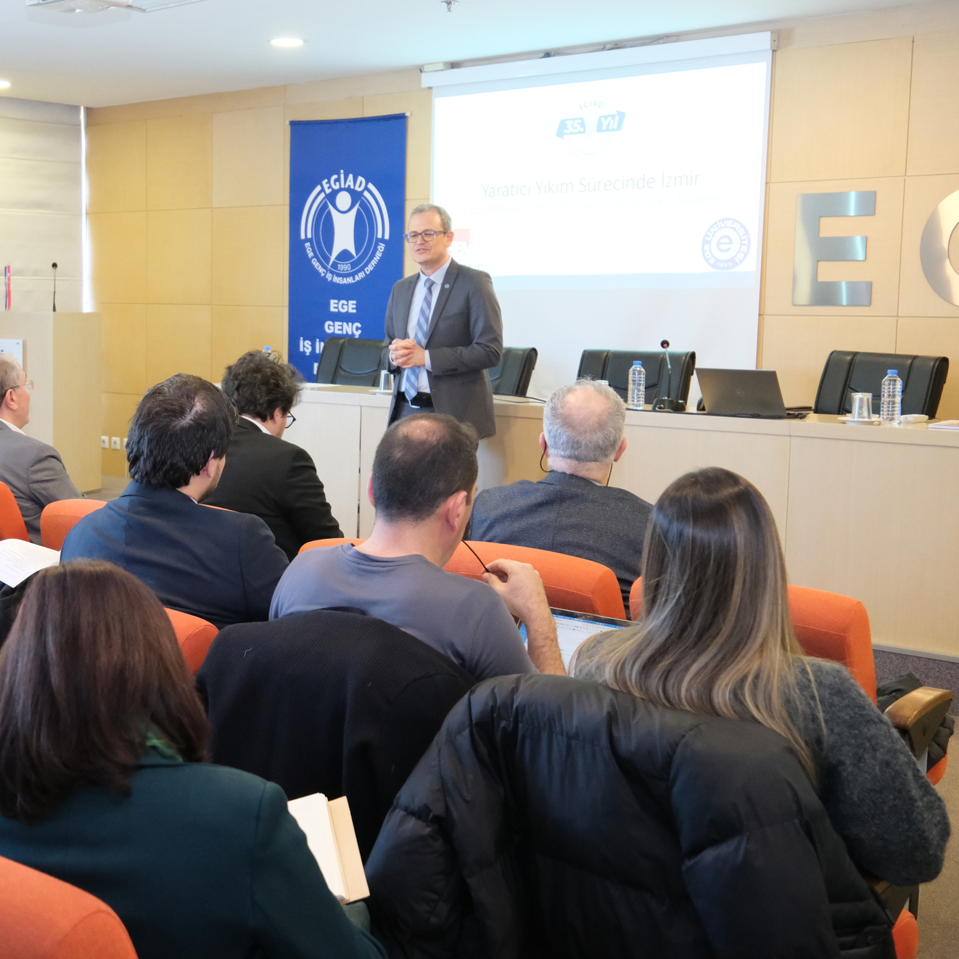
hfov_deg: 36.8
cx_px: 255
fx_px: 1410
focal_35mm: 45
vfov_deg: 37.6
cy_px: 480
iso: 4000
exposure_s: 1/100
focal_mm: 23
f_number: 4
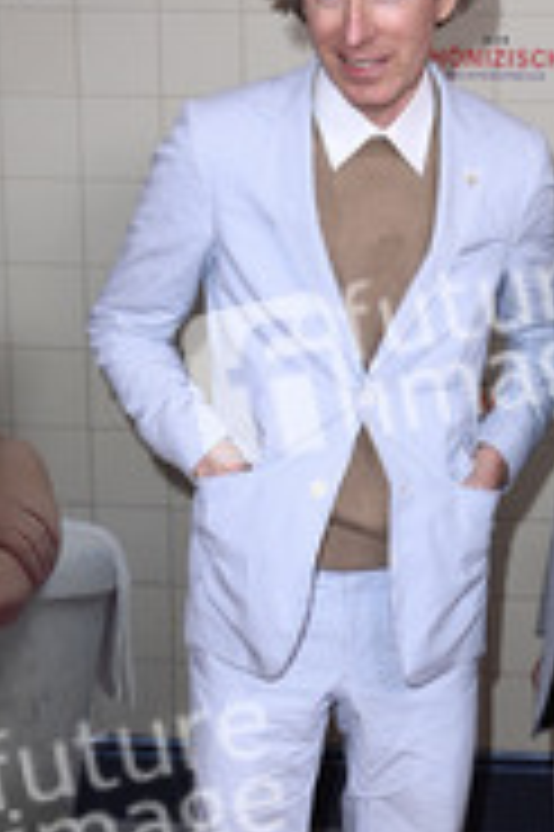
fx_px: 1896
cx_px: 545
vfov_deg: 24.6
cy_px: 585
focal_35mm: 82
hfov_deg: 16.3
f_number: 5.6
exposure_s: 1/250
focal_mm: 38
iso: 800
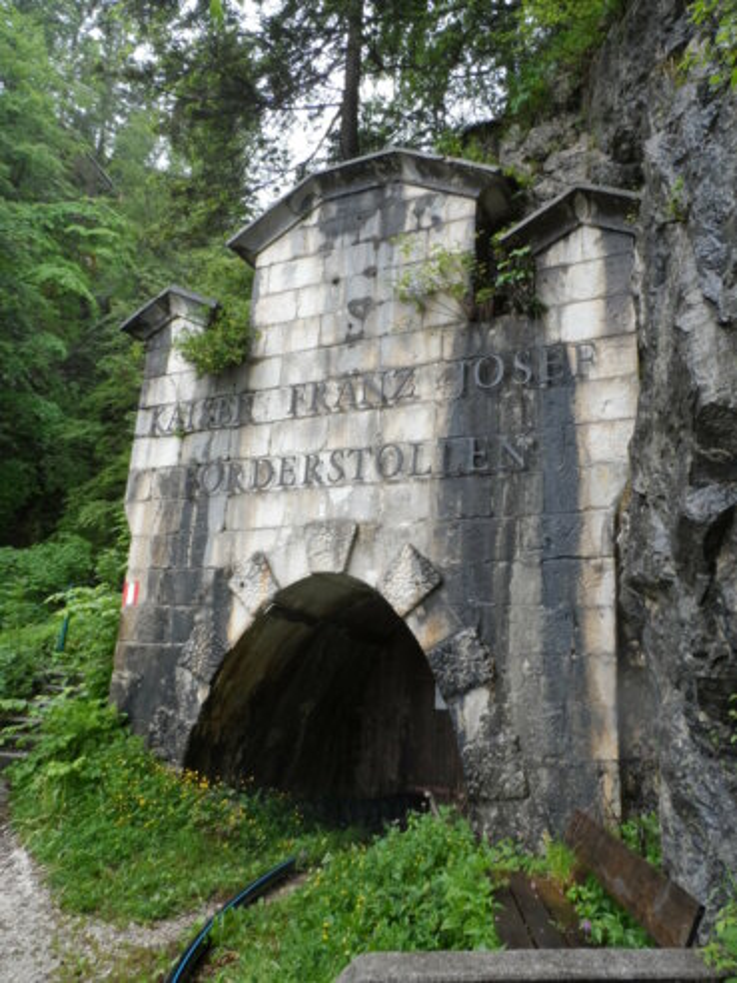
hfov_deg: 56.8
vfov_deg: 71.6
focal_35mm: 24
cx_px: 368
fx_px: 681
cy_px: 492
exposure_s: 1/45
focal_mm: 4
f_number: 3.2
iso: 80
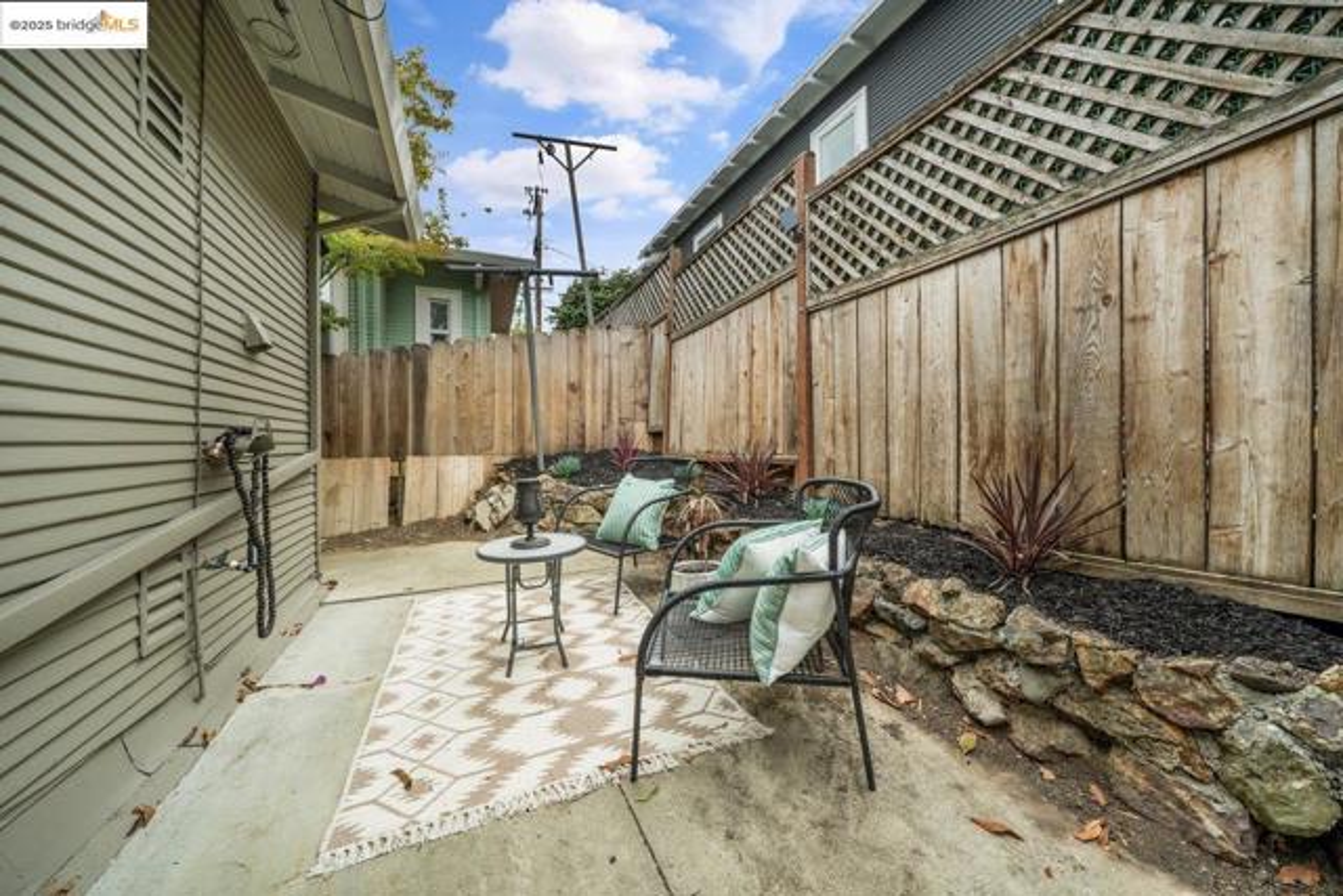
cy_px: 448
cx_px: 672
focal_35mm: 12
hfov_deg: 112.6
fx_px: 448
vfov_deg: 90.0
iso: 320
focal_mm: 12
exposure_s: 1/60
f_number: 11
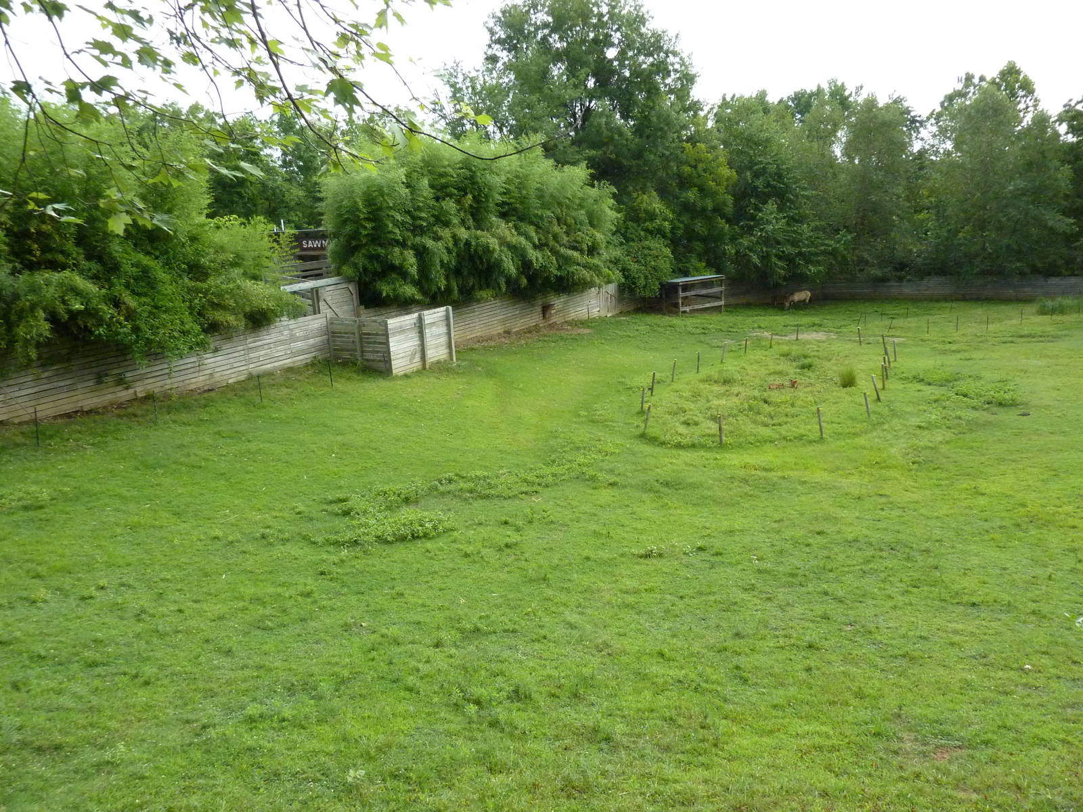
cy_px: 406
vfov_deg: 54.9
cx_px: 542
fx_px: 782
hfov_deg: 69.4
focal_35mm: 25
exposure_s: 1/320
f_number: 3.3
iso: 400
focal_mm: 4.1
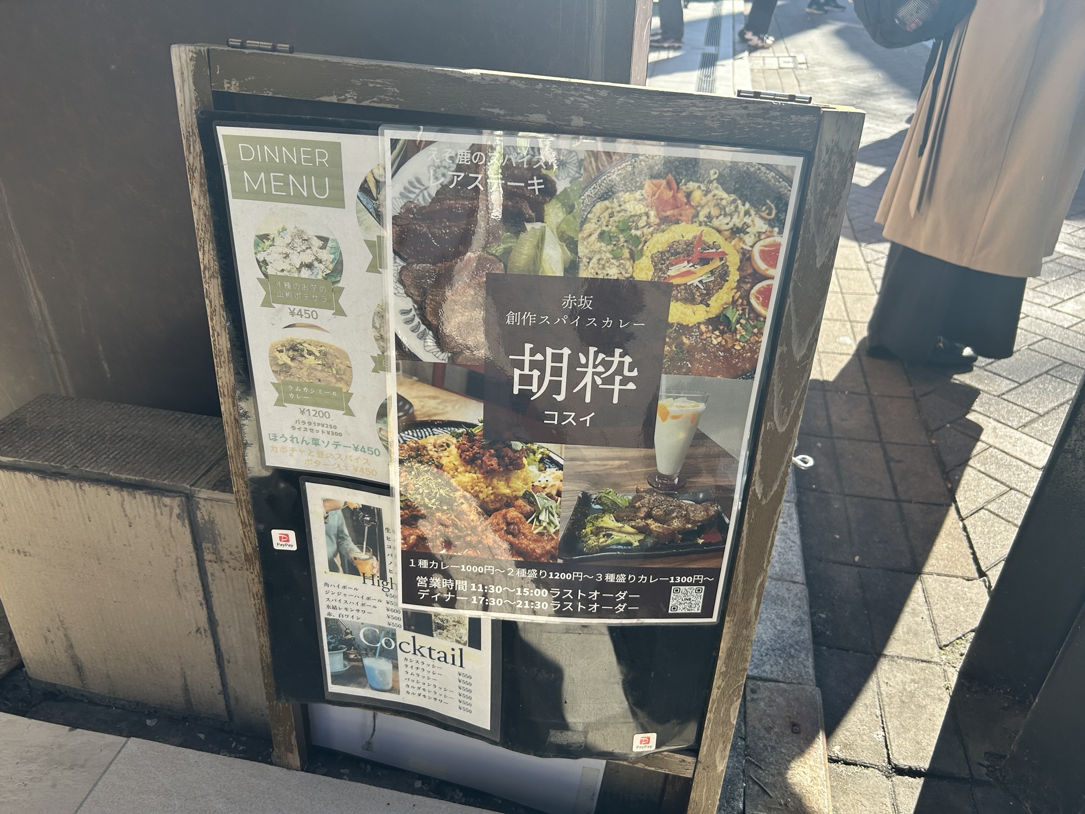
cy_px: 407
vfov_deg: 53.1
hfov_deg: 67.3
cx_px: 542
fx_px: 815
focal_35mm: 26
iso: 50
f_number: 1.5
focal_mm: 5.7
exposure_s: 1/780
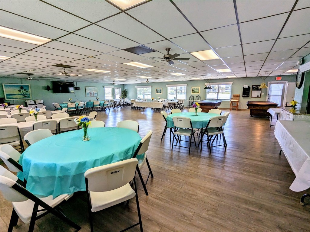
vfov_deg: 78.1
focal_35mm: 16
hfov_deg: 94.5
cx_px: 155
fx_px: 143
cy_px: 116
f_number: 2.2
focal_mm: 2.35
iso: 49
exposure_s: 1/183
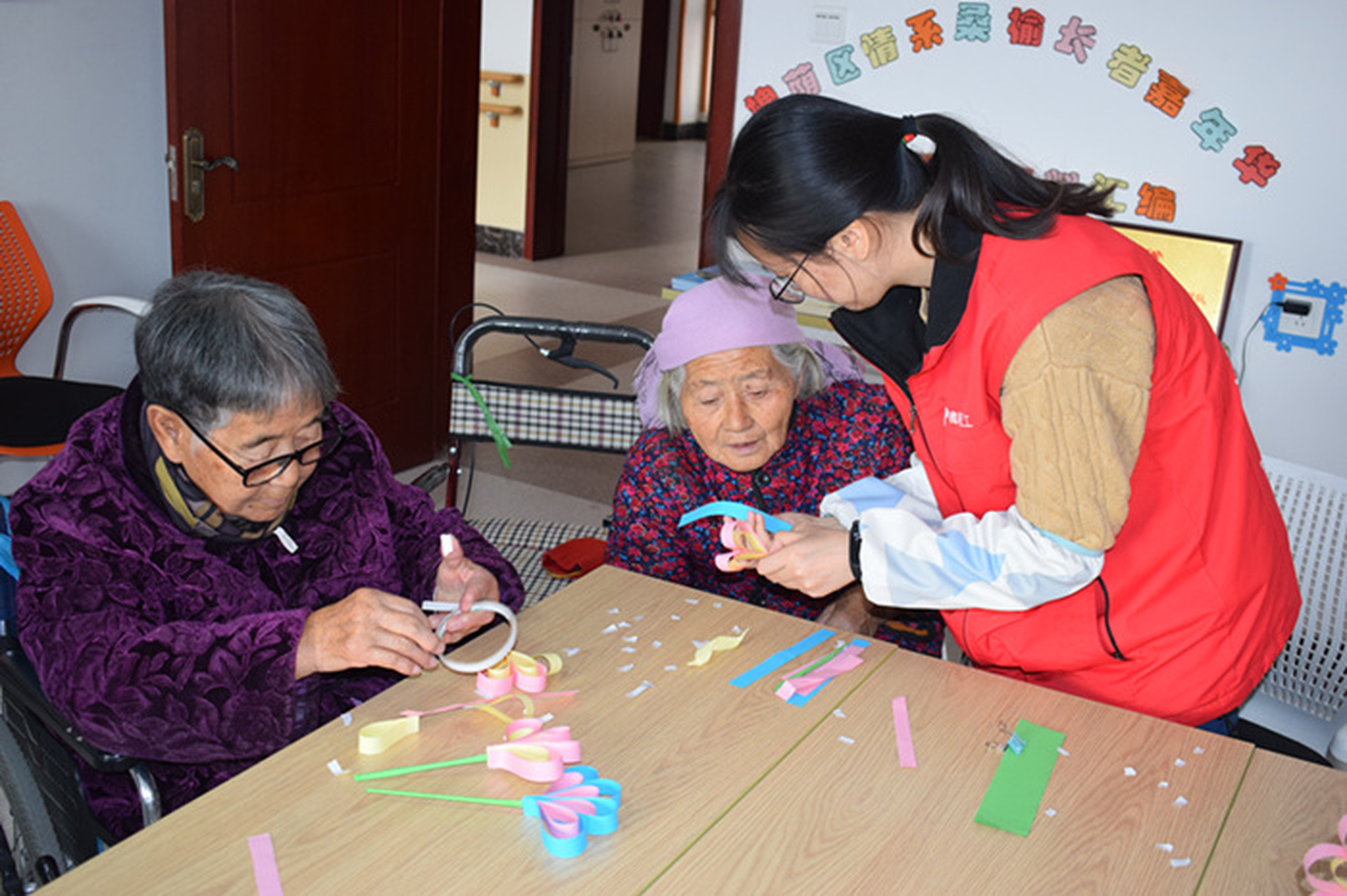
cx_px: 674
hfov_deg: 47.9
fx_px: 1515
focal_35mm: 40
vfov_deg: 33.0
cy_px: 448
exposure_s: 1/90
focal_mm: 27
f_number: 4.8
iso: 800
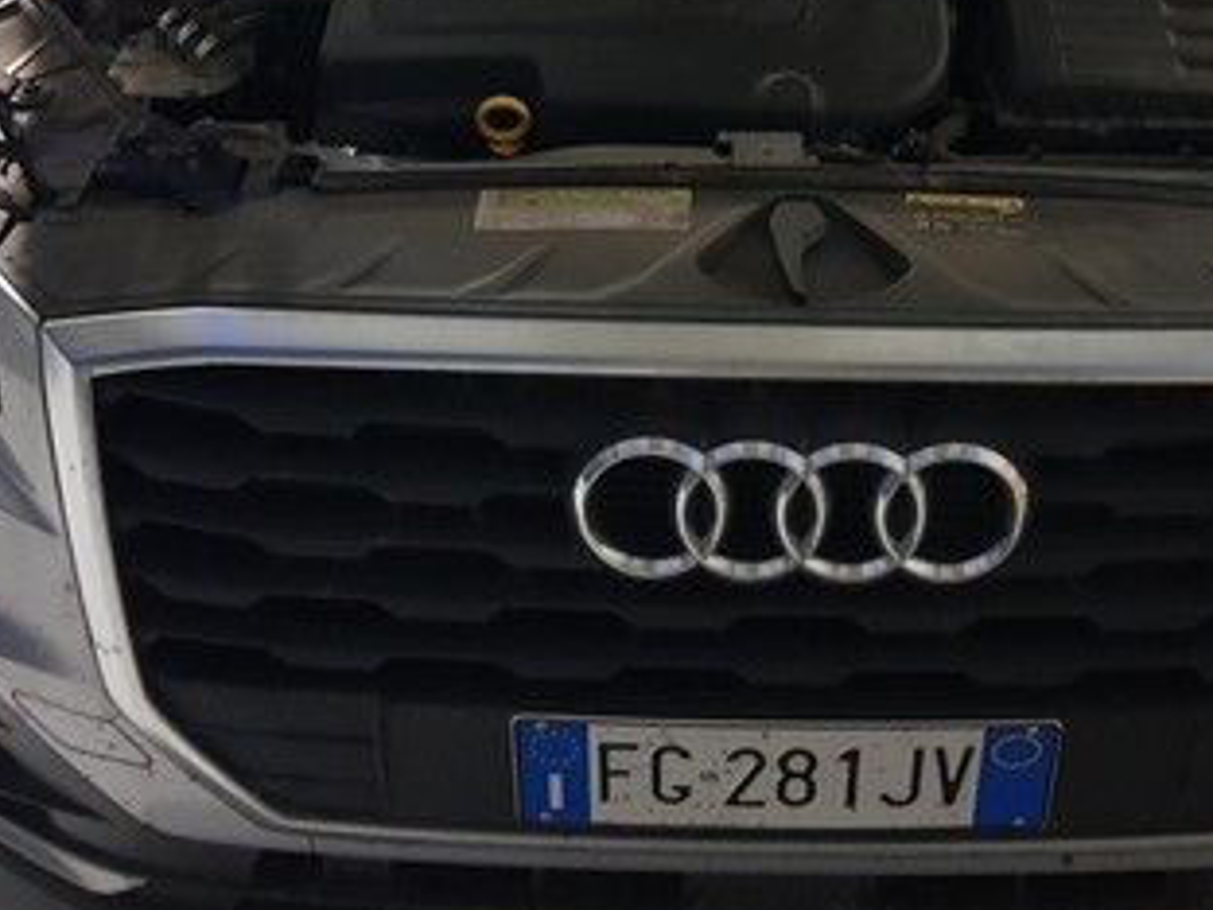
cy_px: 101
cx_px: 746
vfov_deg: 28.1
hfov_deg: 38.0
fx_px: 1752
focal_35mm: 50
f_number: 1.7
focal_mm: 4.2
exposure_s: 1/10
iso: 320
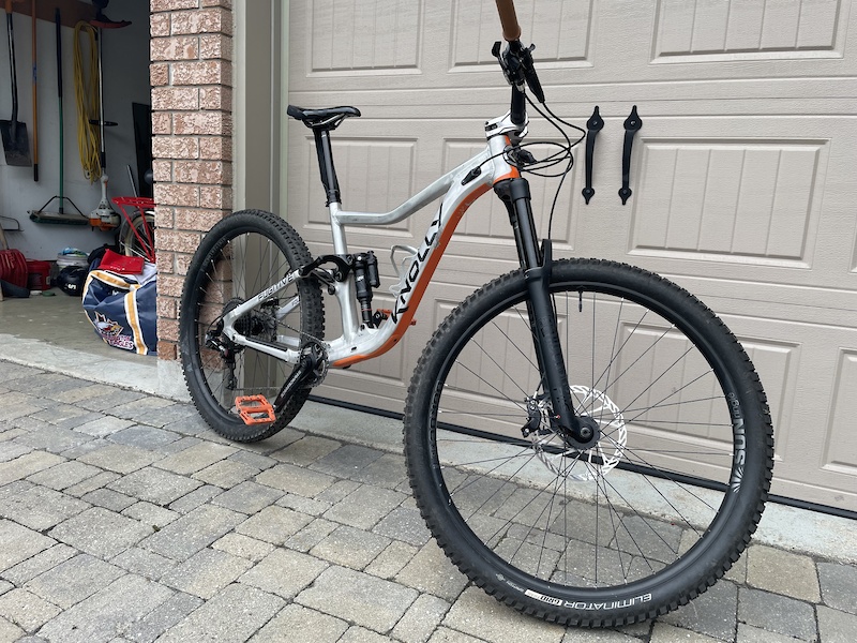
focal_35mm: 26
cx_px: 428
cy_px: 322
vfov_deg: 53.1
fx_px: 644
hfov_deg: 67.3
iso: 32
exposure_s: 1/430
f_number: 1.6
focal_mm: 4.2
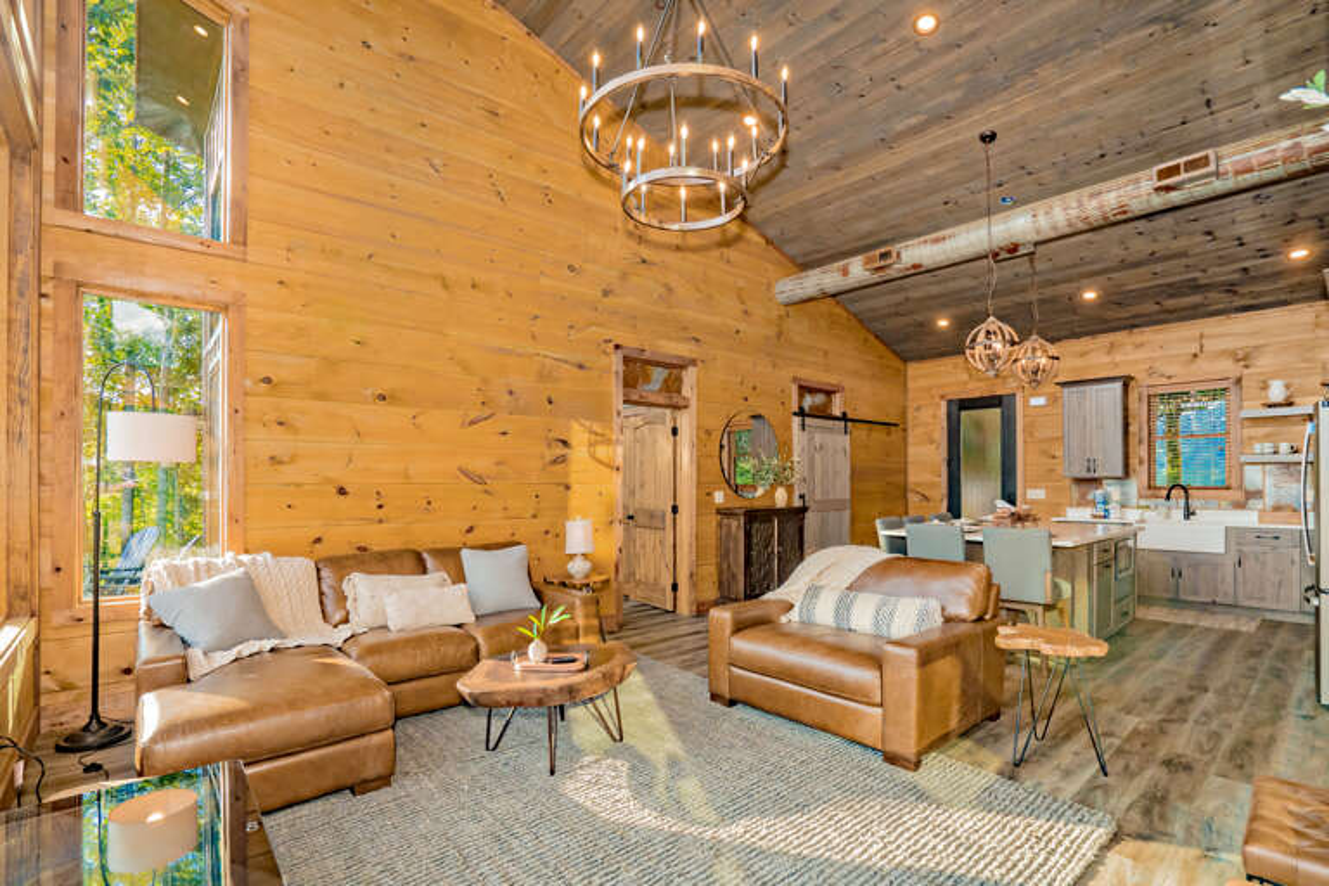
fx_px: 591
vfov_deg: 73.7
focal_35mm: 16
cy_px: 443
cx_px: 664
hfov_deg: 96.7
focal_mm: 16
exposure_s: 1/200
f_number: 8
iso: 1000
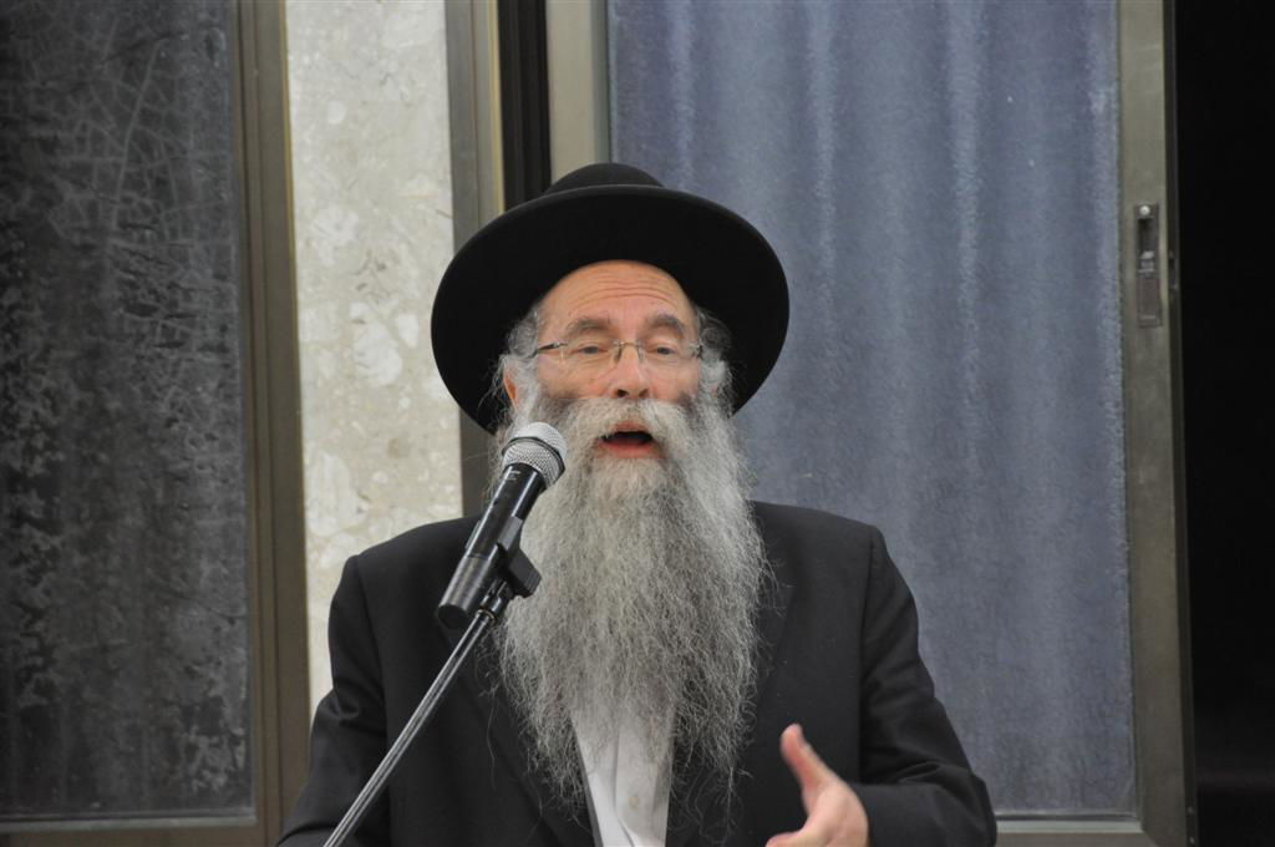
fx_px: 10611
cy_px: 424
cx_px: 638
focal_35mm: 300
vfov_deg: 4.6
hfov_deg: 6.9
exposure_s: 1/80
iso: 1600
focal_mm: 200
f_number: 5.6
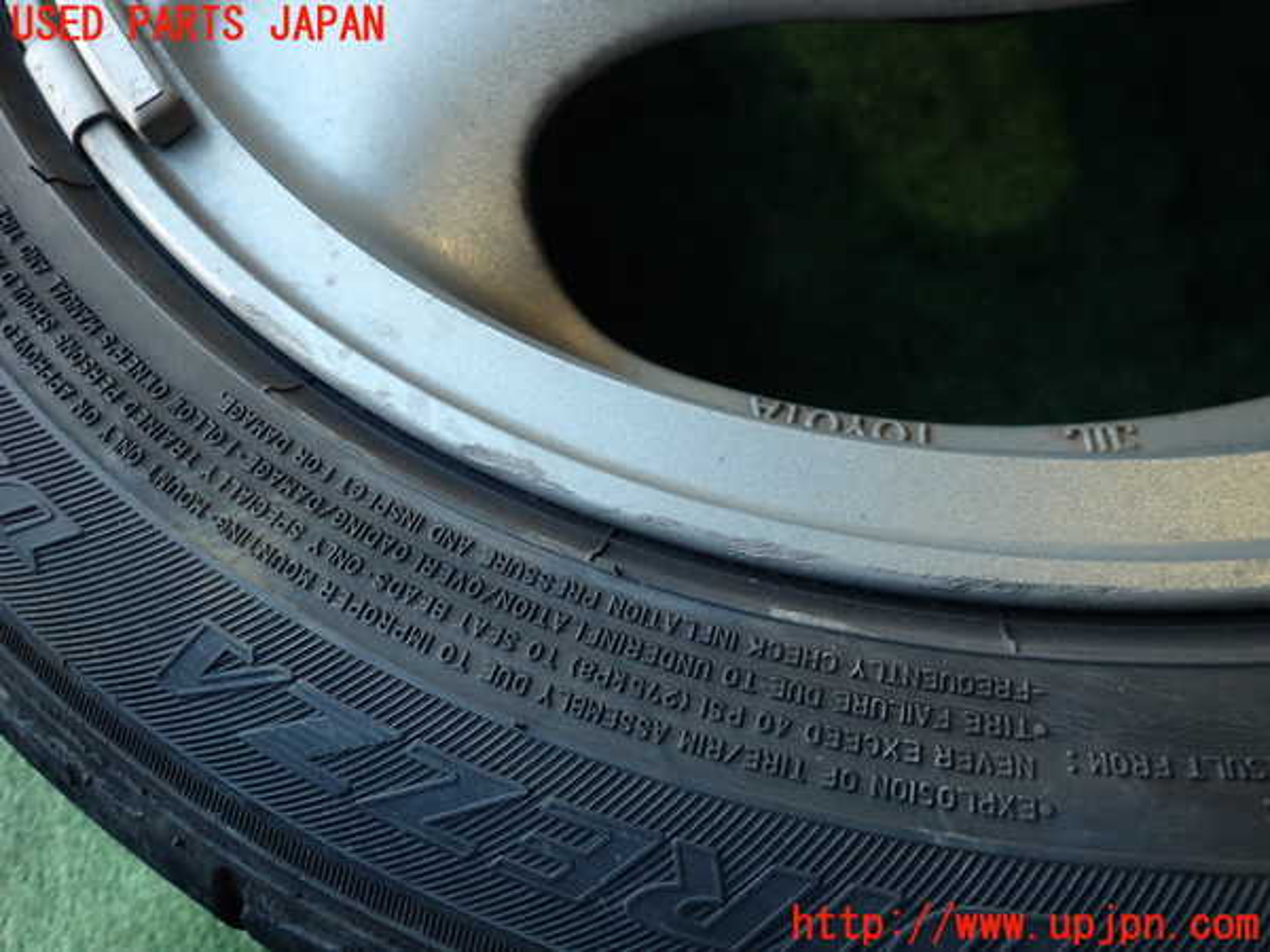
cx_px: 635
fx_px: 917
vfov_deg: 54.9
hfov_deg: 69.4
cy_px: 476
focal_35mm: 25
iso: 125
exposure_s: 1/60
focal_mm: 4.5
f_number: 2
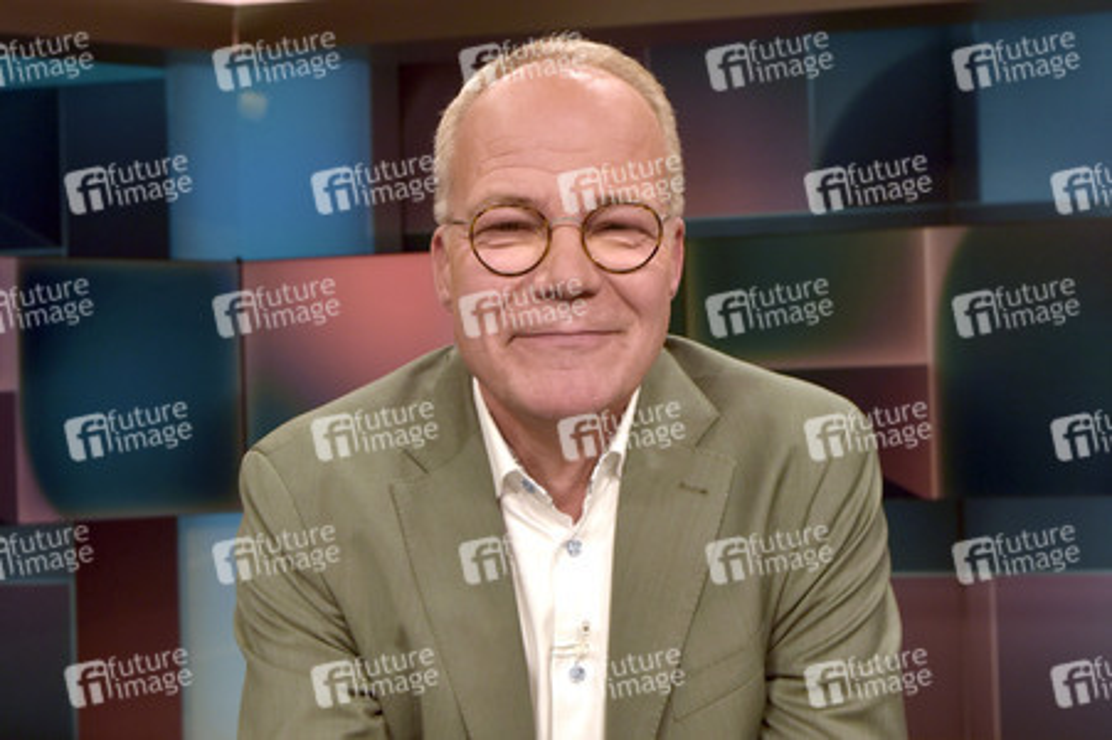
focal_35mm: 34
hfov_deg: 55.8
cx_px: 556
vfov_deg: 38.8
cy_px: 370
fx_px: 1049
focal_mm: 34
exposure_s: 1/160
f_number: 5.6
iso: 1250
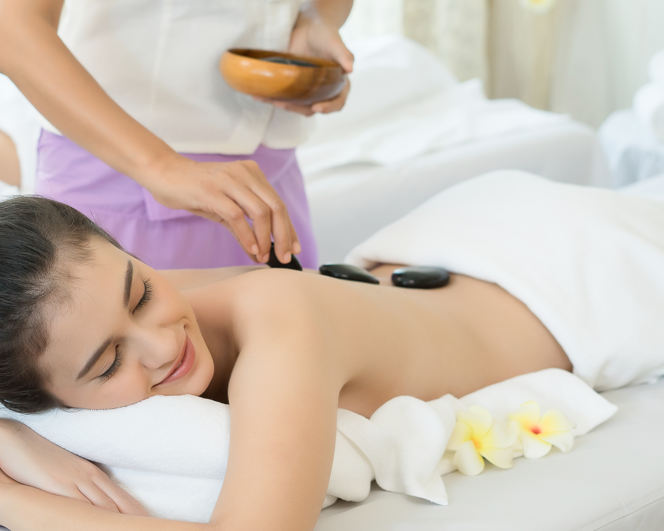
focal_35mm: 87
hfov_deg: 21.6
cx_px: 115
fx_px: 1710
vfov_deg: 17.7
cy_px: 296
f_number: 3.5
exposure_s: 1/100
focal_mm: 50
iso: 400
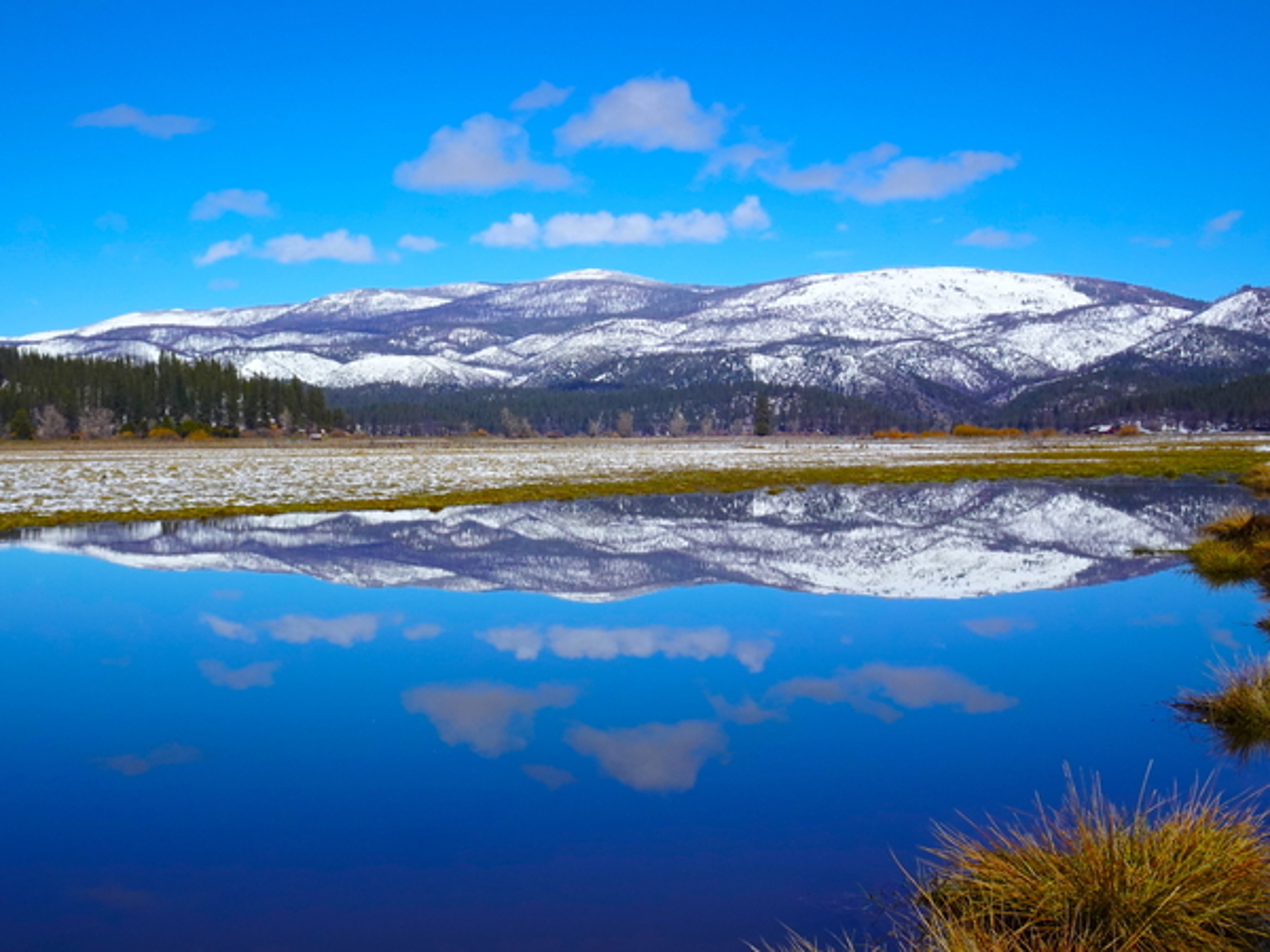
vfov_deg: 31.5
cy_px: 476
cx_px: 635
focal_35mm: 46
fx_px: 1688
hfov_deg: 41.2
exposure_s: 1/1000
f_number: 4.5
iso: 80
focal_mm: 7.53
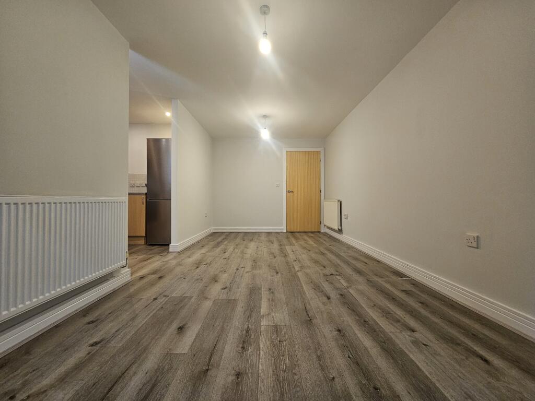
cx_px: 268
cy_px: 200
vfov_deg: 89.9
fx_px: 201
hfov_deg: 106.2
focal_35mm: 13
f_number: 2.2
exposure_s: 1/50
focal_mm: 2.2
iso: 250
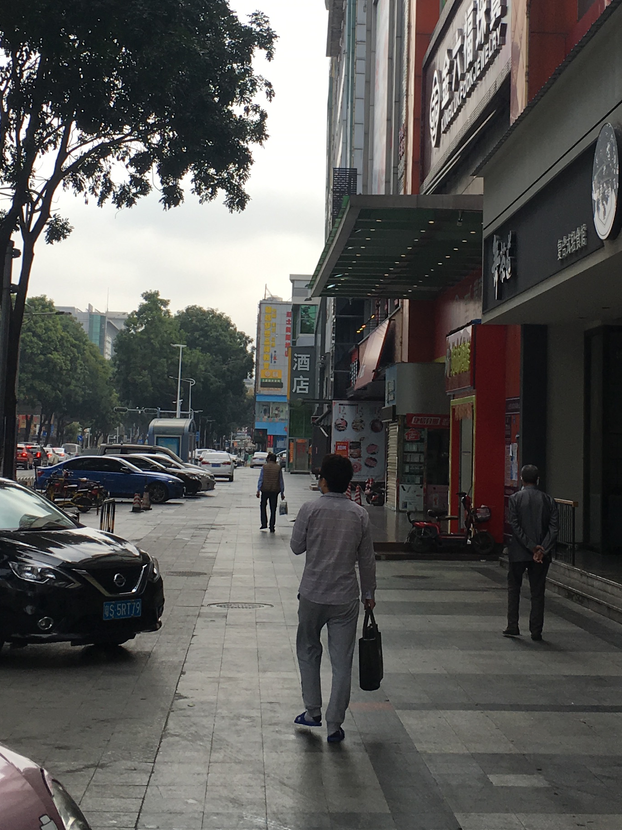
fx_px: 1533
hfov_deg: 22.9
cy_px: 245
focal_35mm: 64
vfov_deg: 29.9
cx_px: 371
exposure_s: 1/739
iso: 25
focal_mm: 4.15
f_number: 2.2
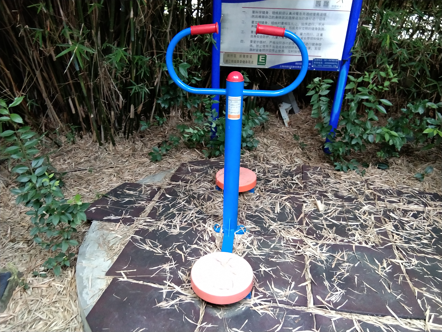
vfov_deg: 45.4
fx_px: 396
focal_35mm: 31
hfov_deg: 58.4
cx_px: 221
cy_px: 166
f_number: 2.2
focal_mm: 3.69
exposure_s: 1/33.3
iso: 500
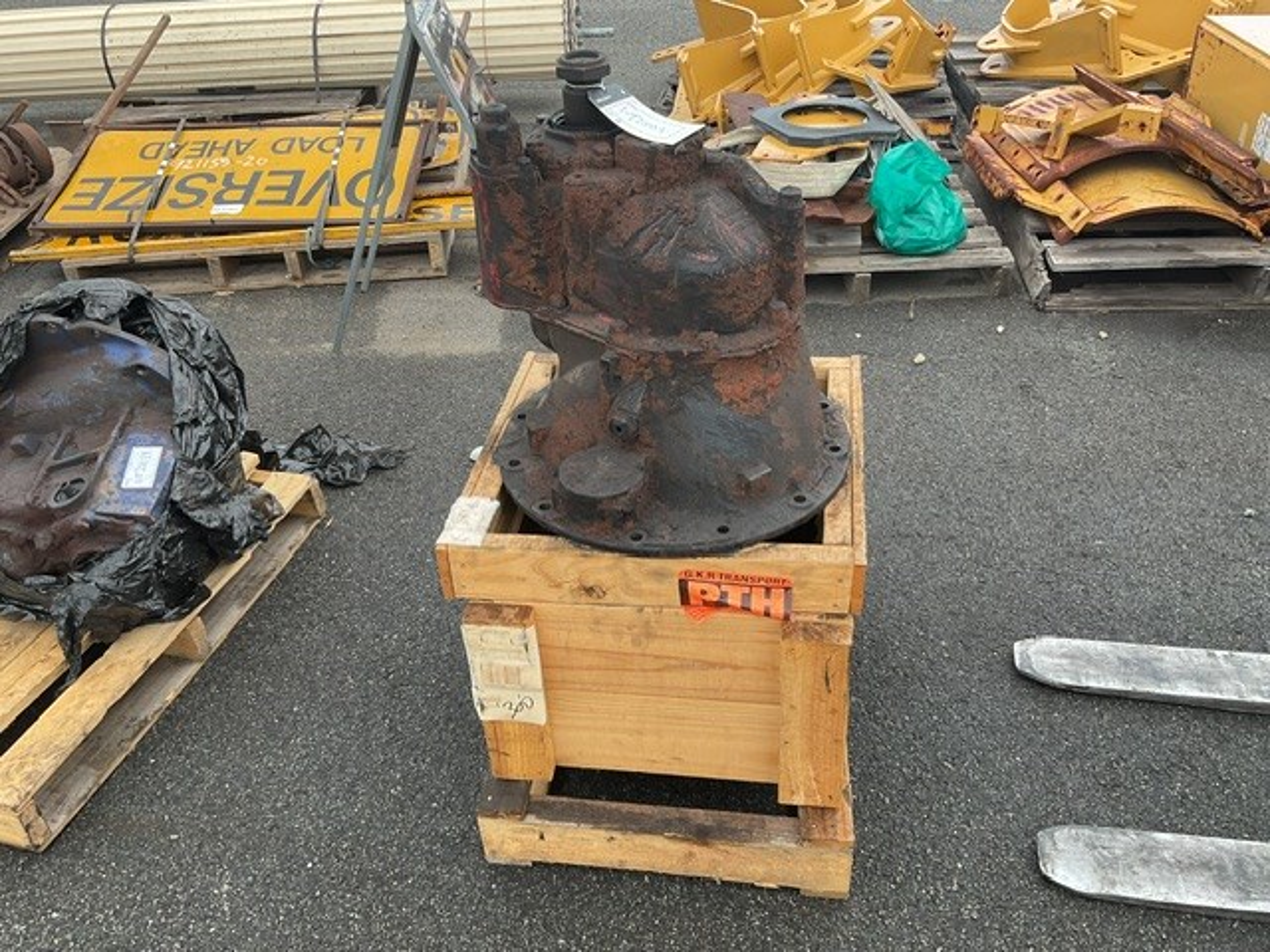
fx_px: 1064
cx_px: 635
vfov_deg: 48.2
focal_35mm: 29
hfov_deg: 61.7
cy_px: 476
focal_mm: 3
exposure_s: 1/248
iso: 16
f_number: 1.8
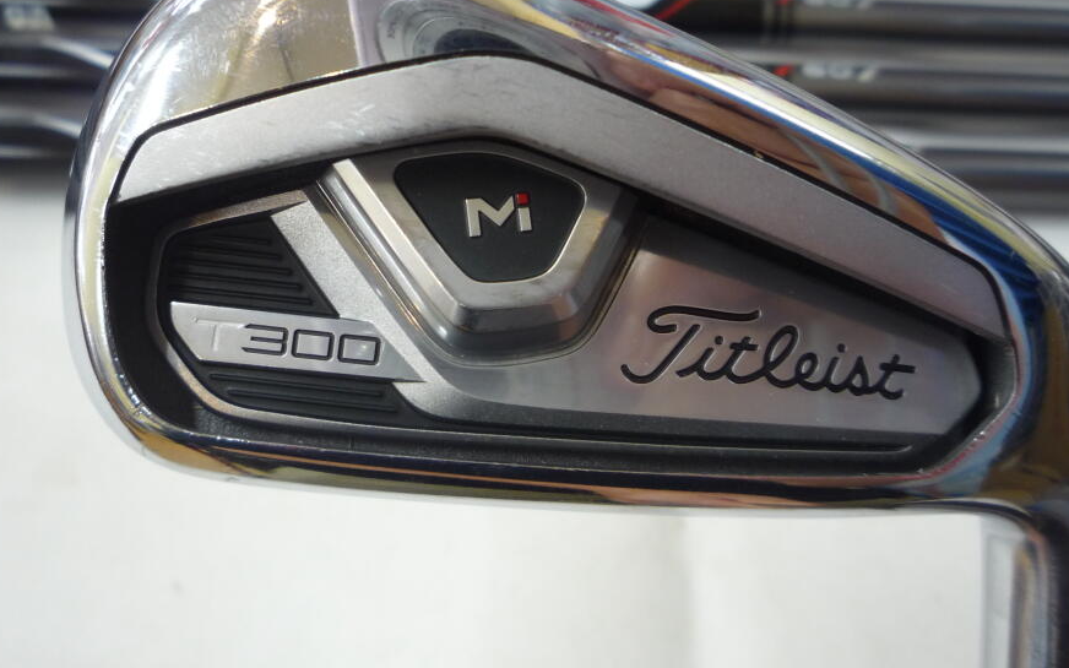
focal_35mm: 35
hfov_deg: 55.3
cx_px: 552
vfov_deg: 36.0
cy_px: 237
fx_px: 1020
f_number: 3.3
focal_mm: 5.2
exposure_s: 1/30
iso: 160
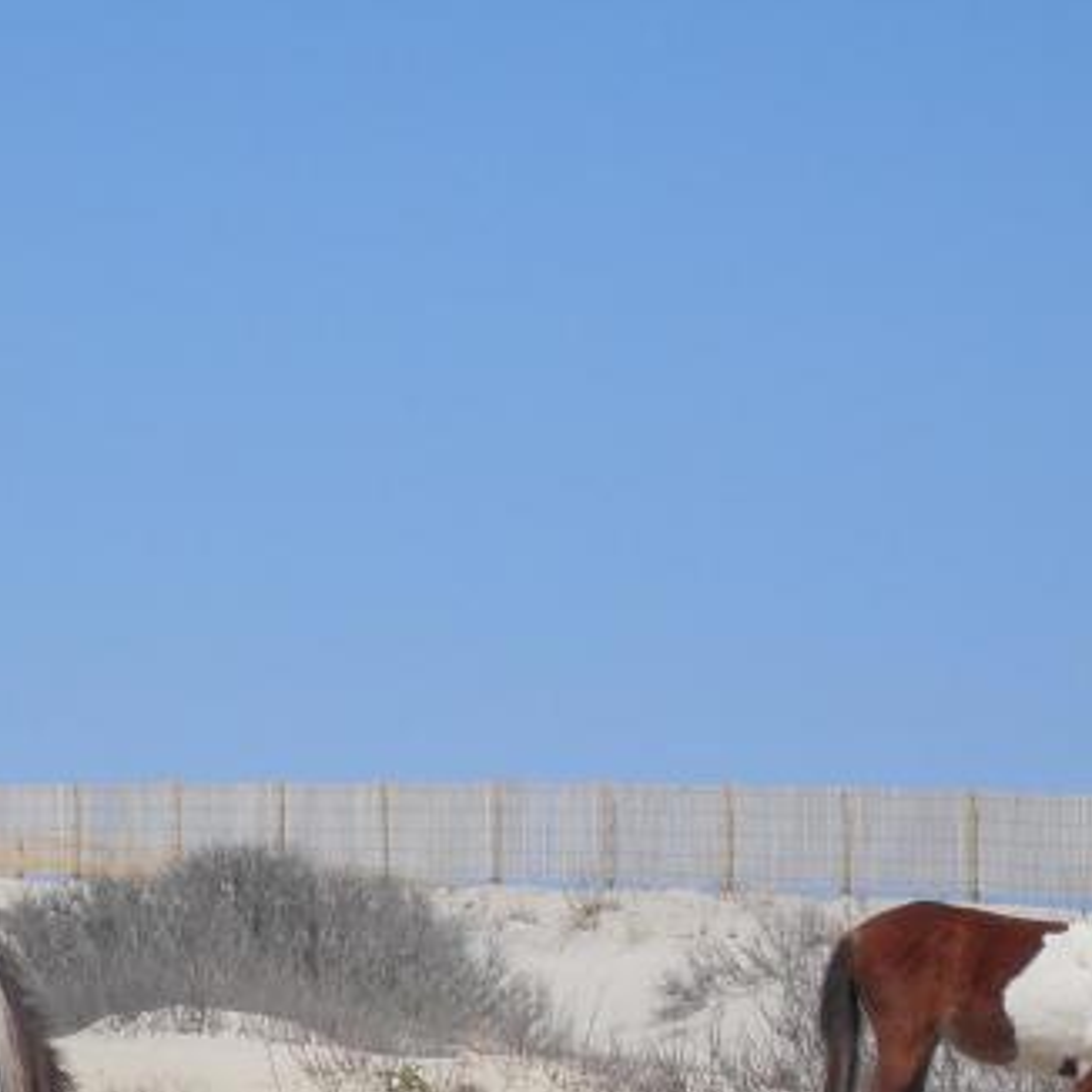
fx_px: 10493
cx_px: 184
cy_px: 1172
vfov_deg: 5.9
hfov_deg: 6.0
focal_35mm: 294
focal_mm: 18.1
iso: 80
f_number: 5.2
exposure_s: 1/750
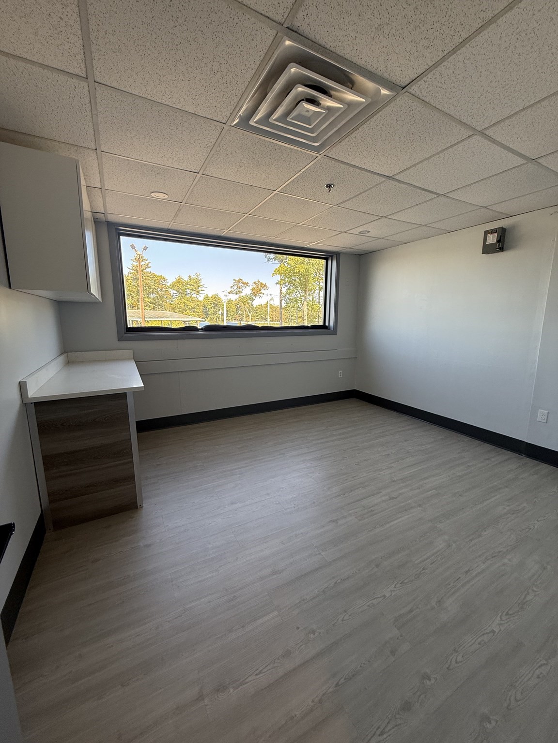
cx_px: 279
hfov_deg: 85.7
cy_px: 372
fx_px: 301
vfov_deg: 102.1
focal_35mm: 14
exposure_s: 1/99
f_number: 2.2
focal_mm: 2.22
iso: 80
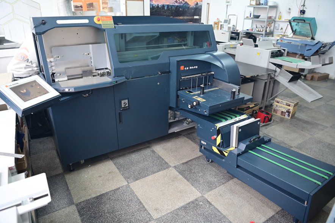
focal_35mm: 24
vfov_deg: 53.1
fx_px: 223
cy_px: 112
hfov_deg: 73.8
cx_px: 168
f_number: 3.2
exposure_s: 1/40
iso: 800
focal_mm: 24
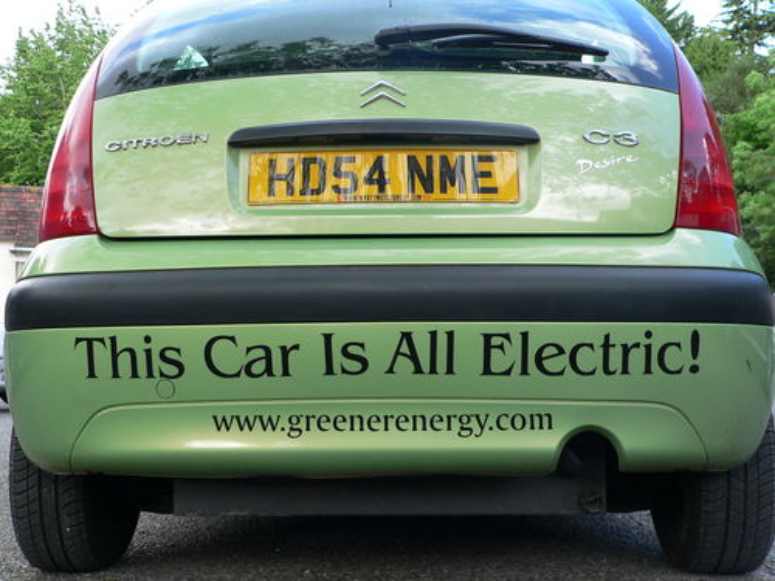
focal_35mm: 49
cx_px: 388
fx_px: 1097
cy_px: 290
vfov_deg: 29.7
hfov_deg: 38.9
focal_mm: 8.2
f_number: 2.8
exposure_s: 1/100
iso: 80
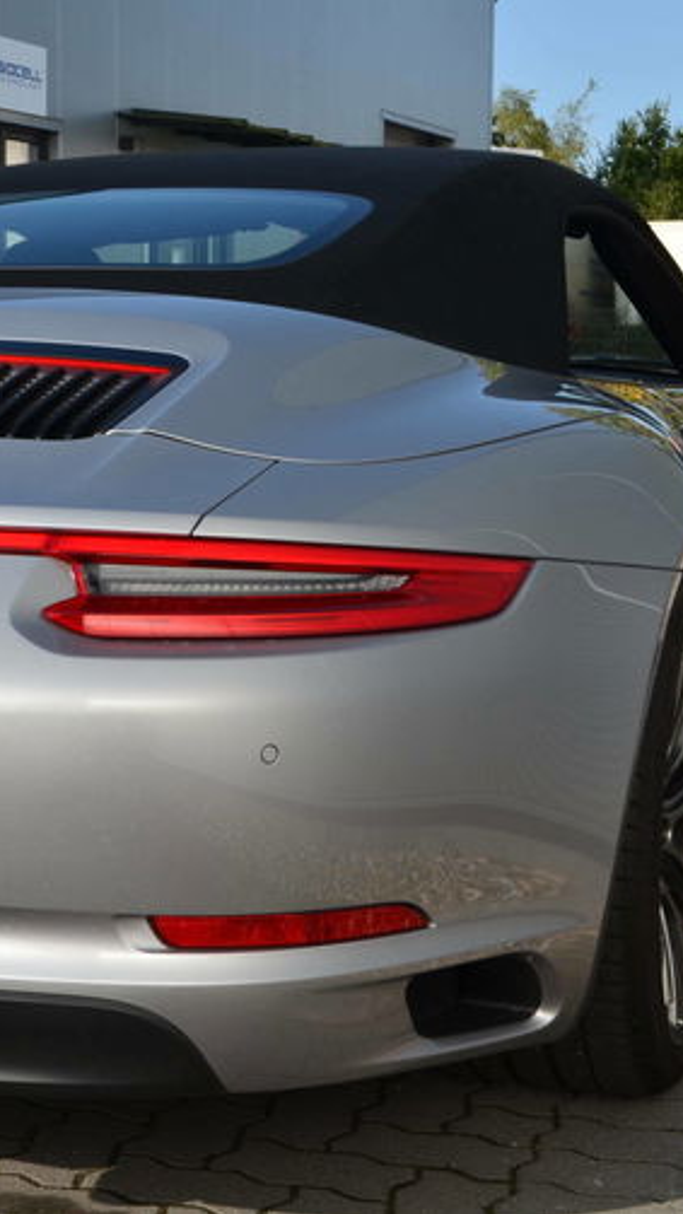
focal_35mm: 67
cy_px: 606
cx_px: 53
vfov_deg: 31.4
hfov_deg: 17.7
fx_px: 2157
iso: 180
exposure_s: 1/125
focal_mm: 28
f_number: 11
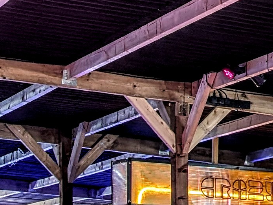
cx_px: 297
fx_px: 1113
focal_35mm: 141
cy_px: 425
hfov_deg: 13.7
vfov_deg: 9.7
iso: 32
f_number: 1.68
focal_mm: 6.9
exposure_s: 1/33.3
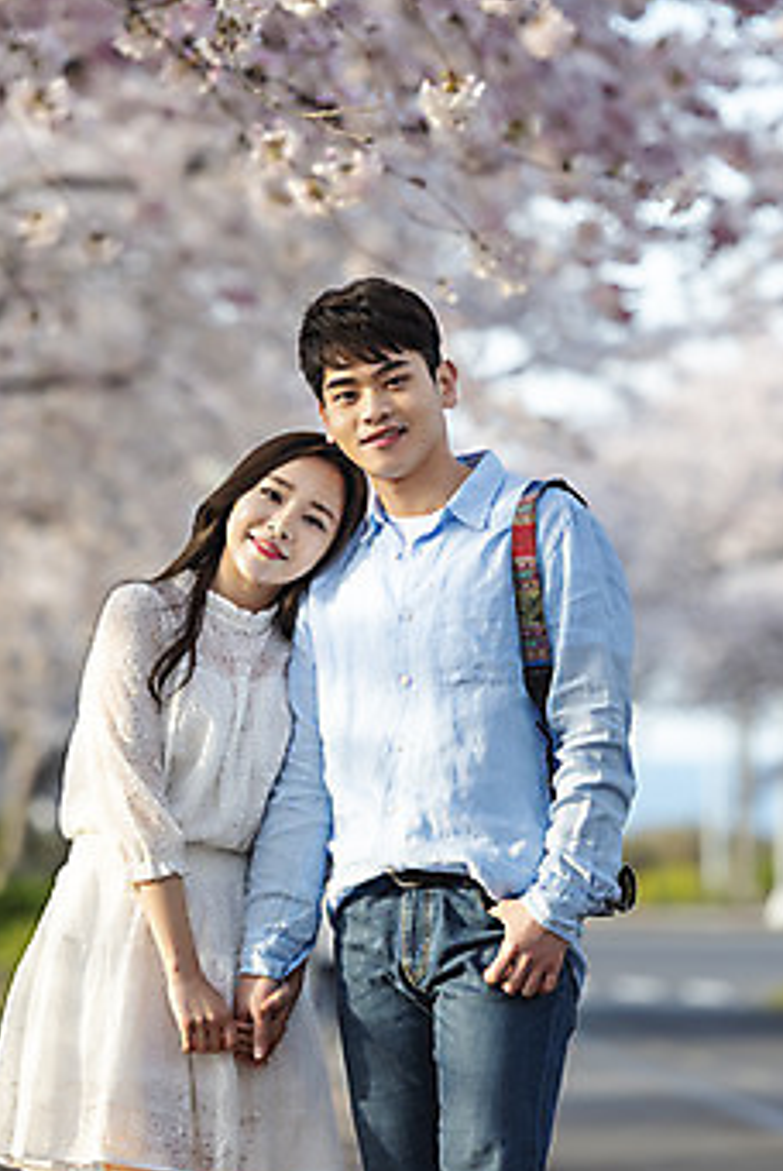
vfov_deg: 12.1
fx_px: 5535
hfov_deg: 8.1
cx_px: 362
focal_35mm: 170
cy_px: 505
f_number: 2.8
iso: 100
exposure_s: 1/640
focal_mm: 145
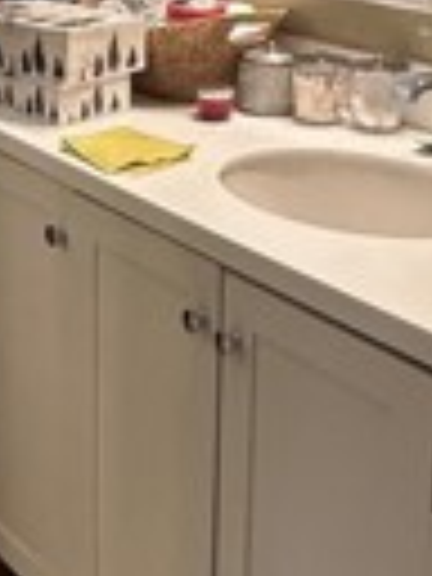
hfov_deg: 20.7
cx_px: 76
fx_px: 1165
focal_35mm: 70
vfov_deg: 27.2
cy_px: 117
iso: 250
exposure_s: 1/120
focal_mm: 2.22
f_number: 2.2
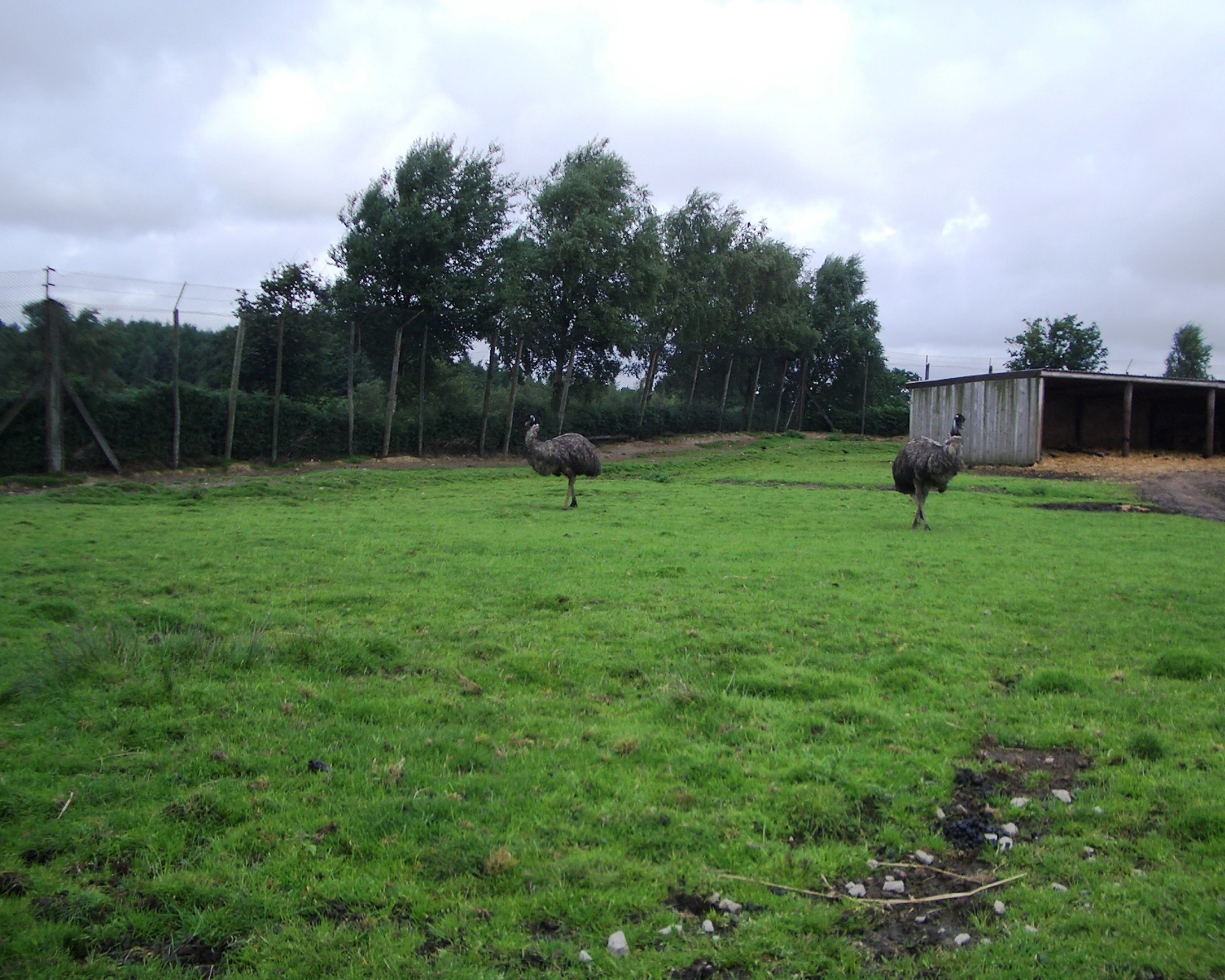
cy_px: 494
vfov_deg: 40.1
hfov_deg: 49.1
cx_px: 648
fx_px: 1342
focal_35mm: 37
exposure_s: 1/800
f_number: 2.6
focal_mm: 5.8
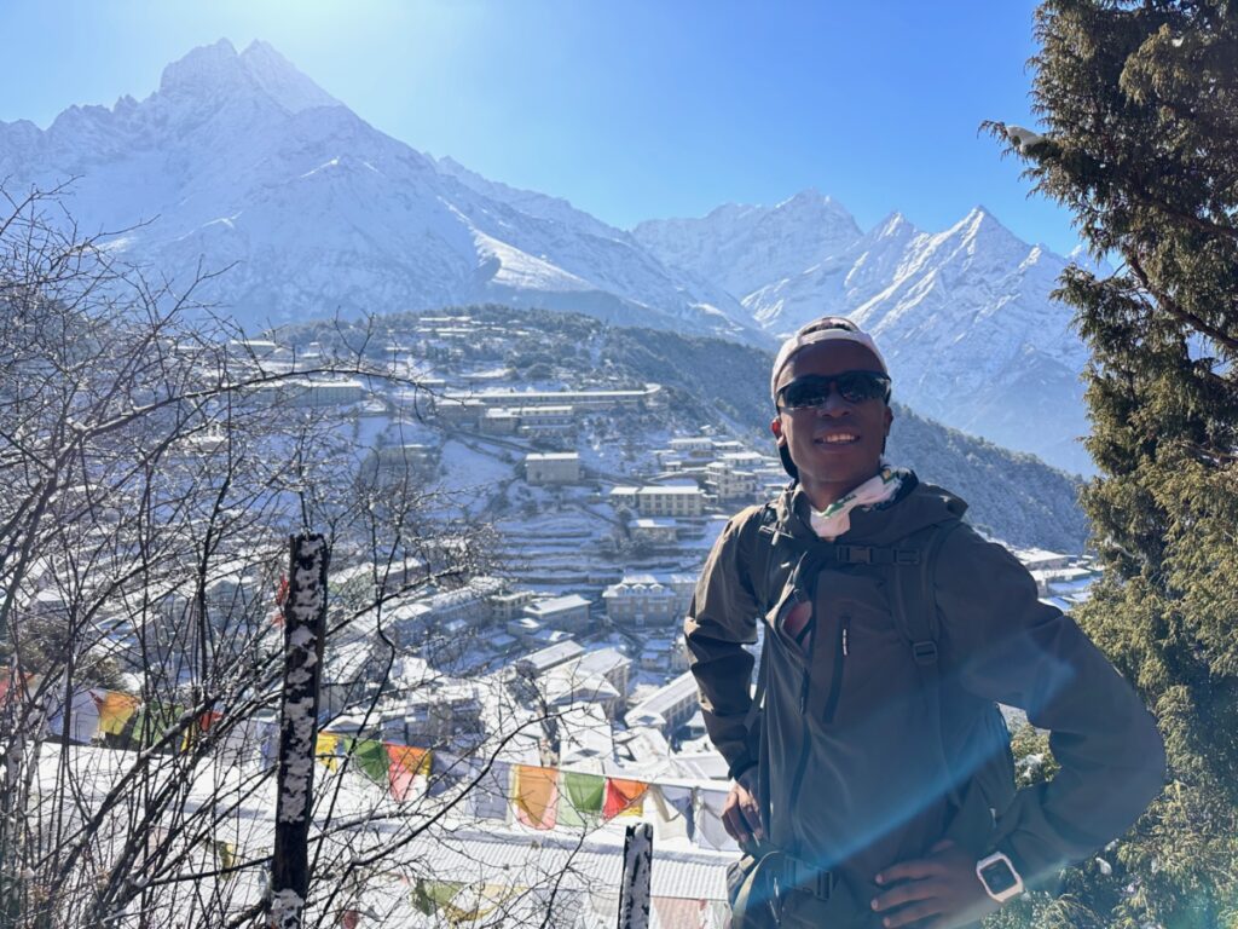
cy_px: 464
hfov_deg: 71.6
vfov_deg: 56.8
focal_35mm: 24
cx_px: 619
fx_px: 858
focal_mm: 6.86
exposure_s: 1/3597
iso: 80
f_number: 1.78
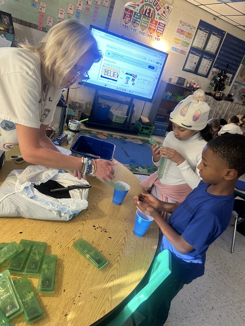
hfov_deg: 56.8
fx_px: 226
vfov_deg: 71.6
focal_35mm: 24
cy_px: 163
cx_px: 122
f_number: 1.78
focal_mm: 6.86
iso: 320
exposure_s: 1/60
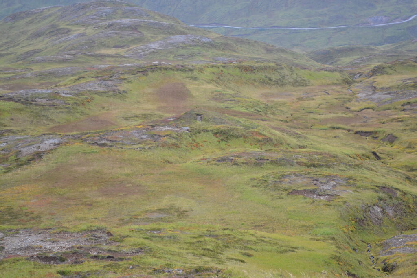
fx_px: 956
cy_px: 139
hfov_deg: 24.6
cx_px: 208
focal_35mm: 82
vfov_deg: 16.6
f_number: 5.6
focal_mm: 55
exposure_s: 1/125
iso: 200
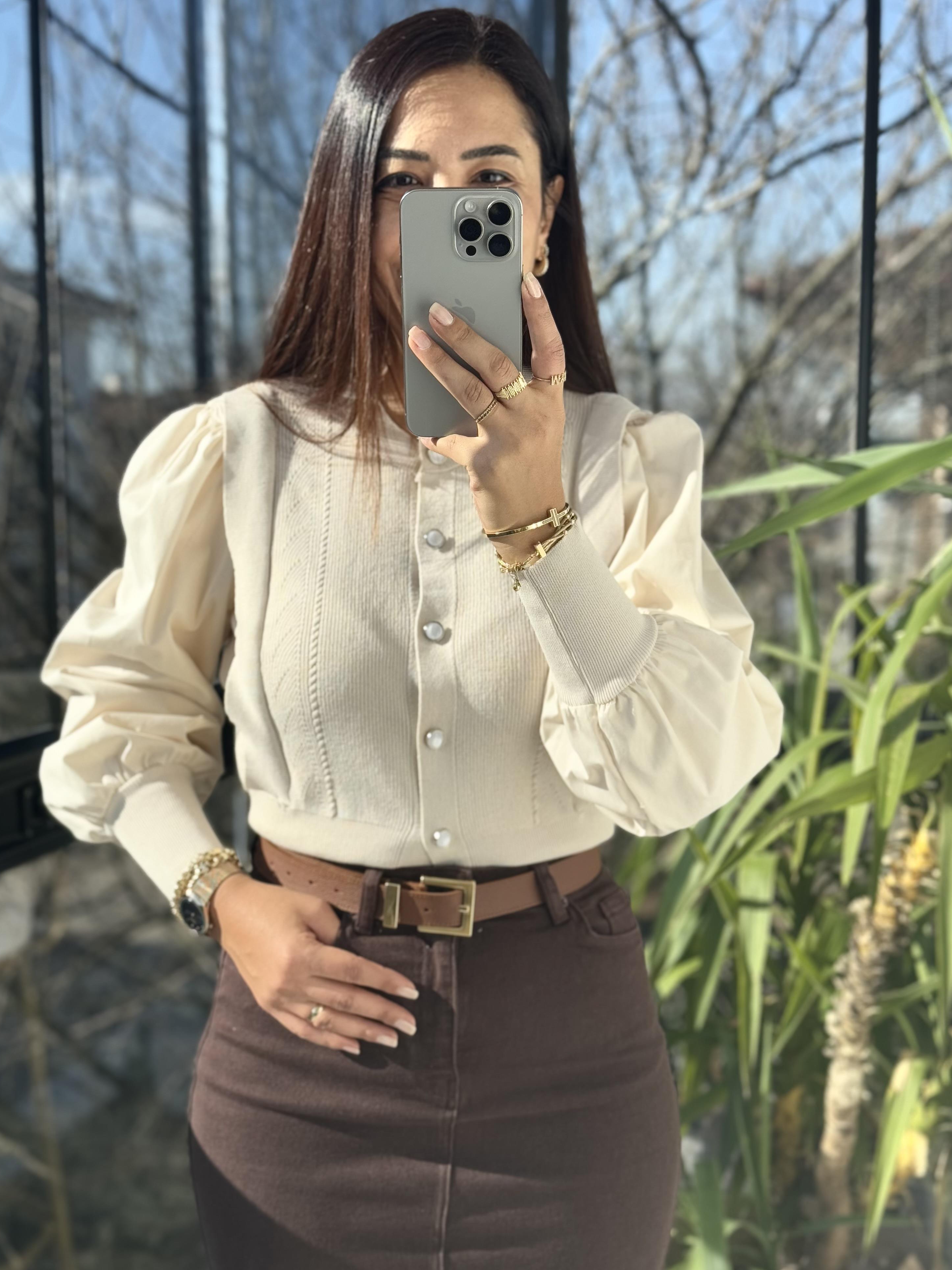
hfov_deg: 29.1
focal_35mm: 50
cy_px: 650
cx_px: 460
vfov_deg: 38.2
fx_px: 1834
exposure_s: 1/1133
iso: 64
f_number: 1.78
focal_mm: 6.76
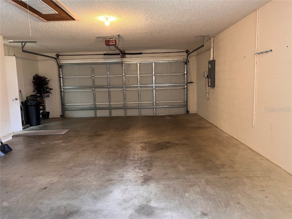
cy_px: 110
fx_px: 219
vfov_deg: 53.1
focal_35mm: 26
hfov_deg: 67.3
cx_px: 146
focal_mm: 5.1
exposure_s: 1/60
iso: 500
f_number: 1.6
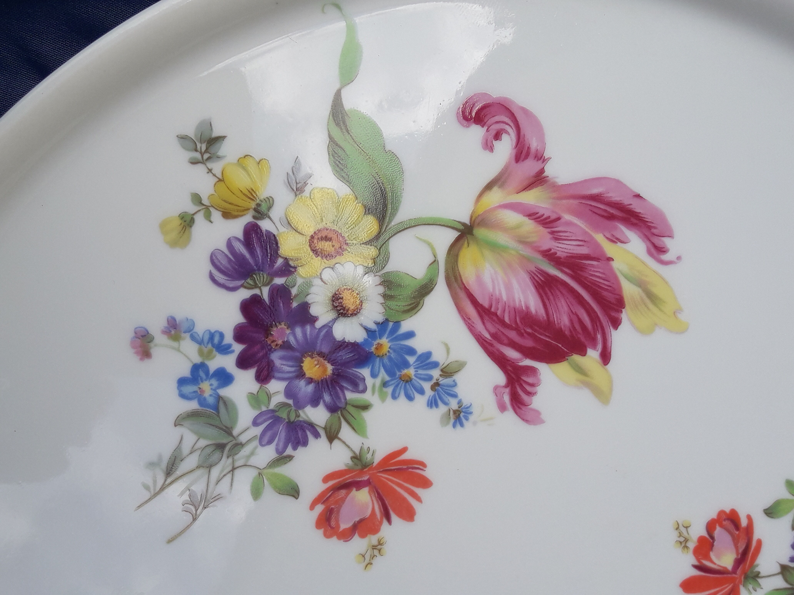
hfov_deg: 63.4
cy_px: 298
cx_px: 397
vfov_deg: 49.7
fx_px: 642
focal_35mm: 28
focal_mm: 3.7
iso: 40
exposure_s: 1/748
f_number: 1.9
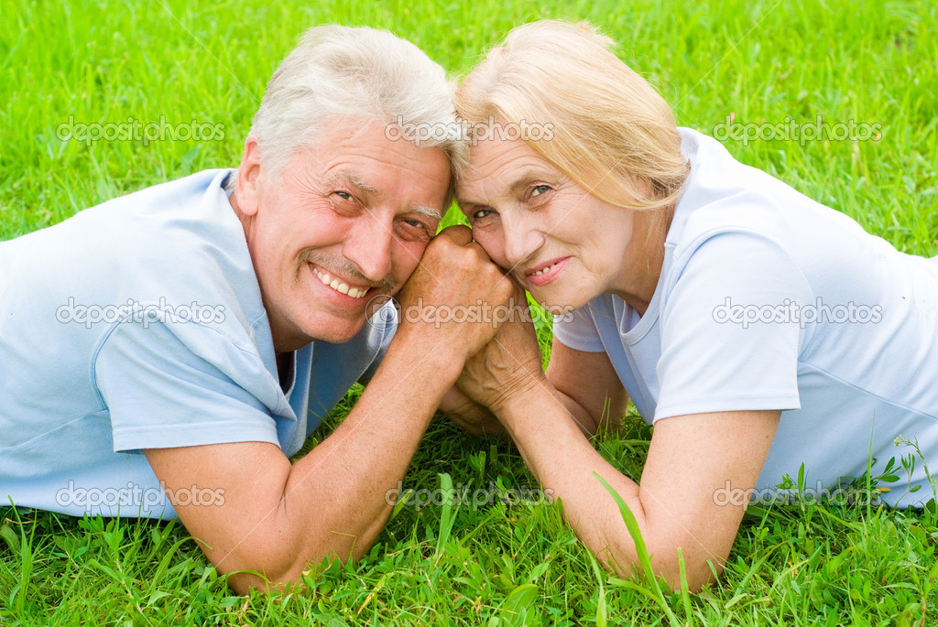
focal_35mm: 75
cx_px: 469
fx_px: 1956
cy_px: 314
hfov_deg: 27.0
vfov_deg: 18.2
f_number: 5.6
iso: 400
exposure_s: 1/350
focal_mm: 50
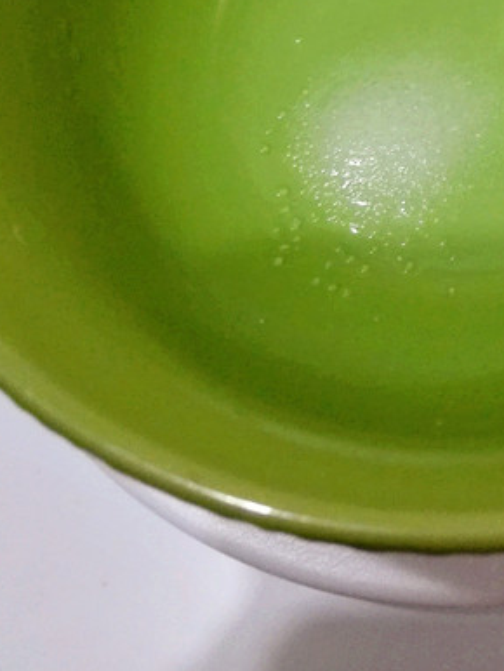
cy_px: 75
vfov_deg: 31.7
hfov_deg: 24.6
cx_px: 440
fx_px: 1125
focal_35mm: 58
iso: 640
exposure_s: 1/16
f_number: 2
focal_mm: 3.79
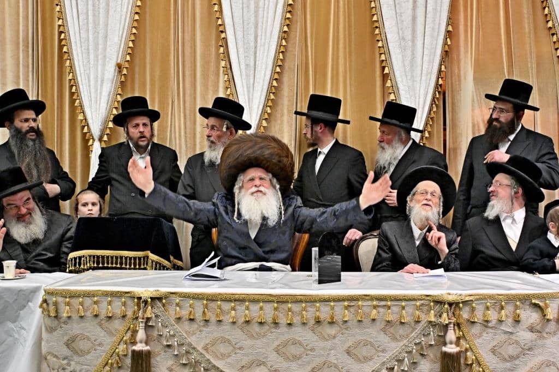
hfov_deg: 53.1
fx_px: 559
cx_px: 280
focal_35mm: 36
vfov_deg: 36.8
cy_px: 186
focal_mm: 24.5
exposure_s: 1/200
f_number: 5.3
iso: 1250
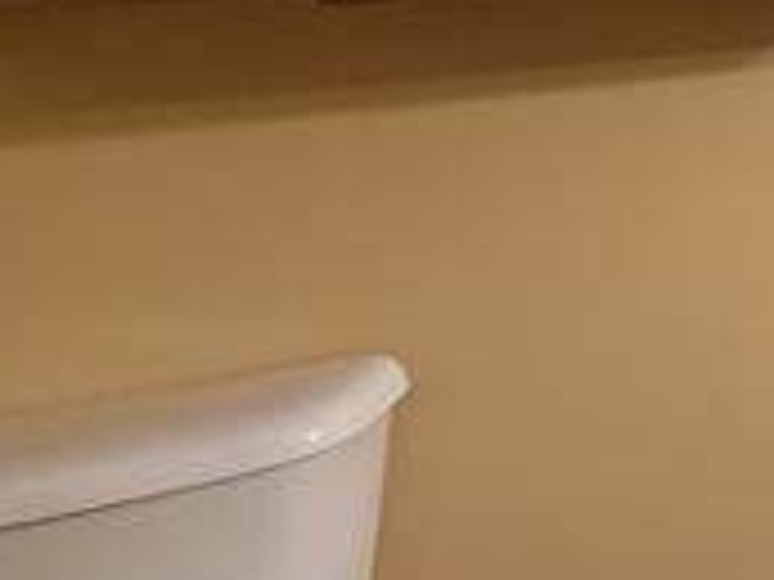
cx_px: 1246
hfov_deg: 24.9
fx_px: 1163
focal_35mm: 52
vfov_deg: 25.7
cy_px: -81
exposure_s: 1/60
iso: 250
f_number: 2.2
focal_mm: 2.22
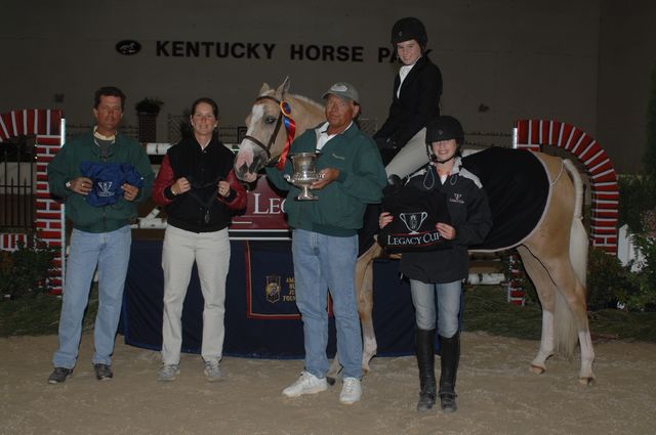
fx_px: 874
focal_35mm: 48
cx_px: 328
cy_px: 218
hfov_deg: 41.2
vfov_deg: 28.0
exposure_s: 1/125
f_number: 3.5
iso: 200
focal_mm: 32
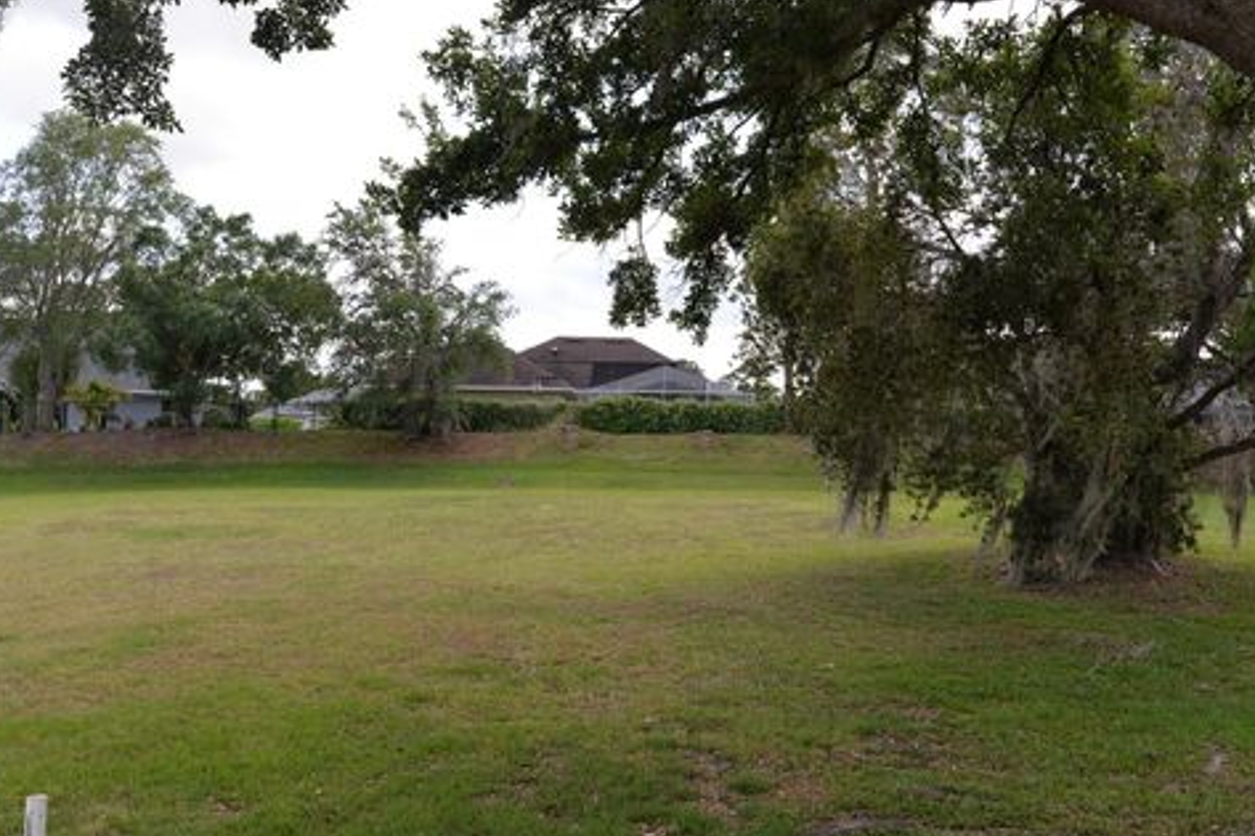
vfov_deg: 35.9
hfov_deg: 51.9
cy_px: 429
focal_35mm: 37
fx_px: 1289
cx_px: 626
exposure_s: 1/250
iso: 200
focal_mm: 35
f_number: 8
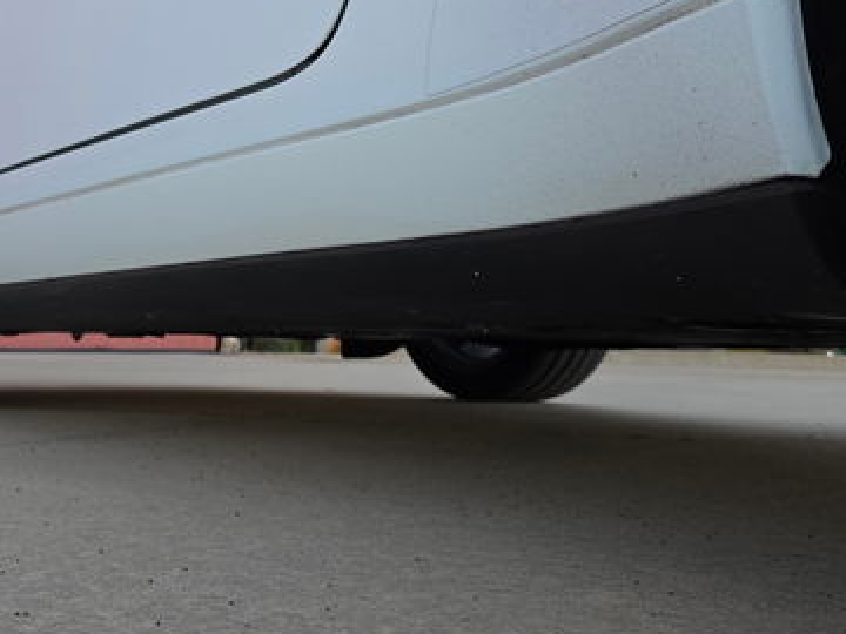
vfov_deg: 28.0
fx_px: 1198
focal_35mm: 49
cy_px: 9
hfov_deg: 38.6
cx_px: 301
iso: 32
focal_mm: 6.3
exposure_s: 1/359
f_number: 1.7
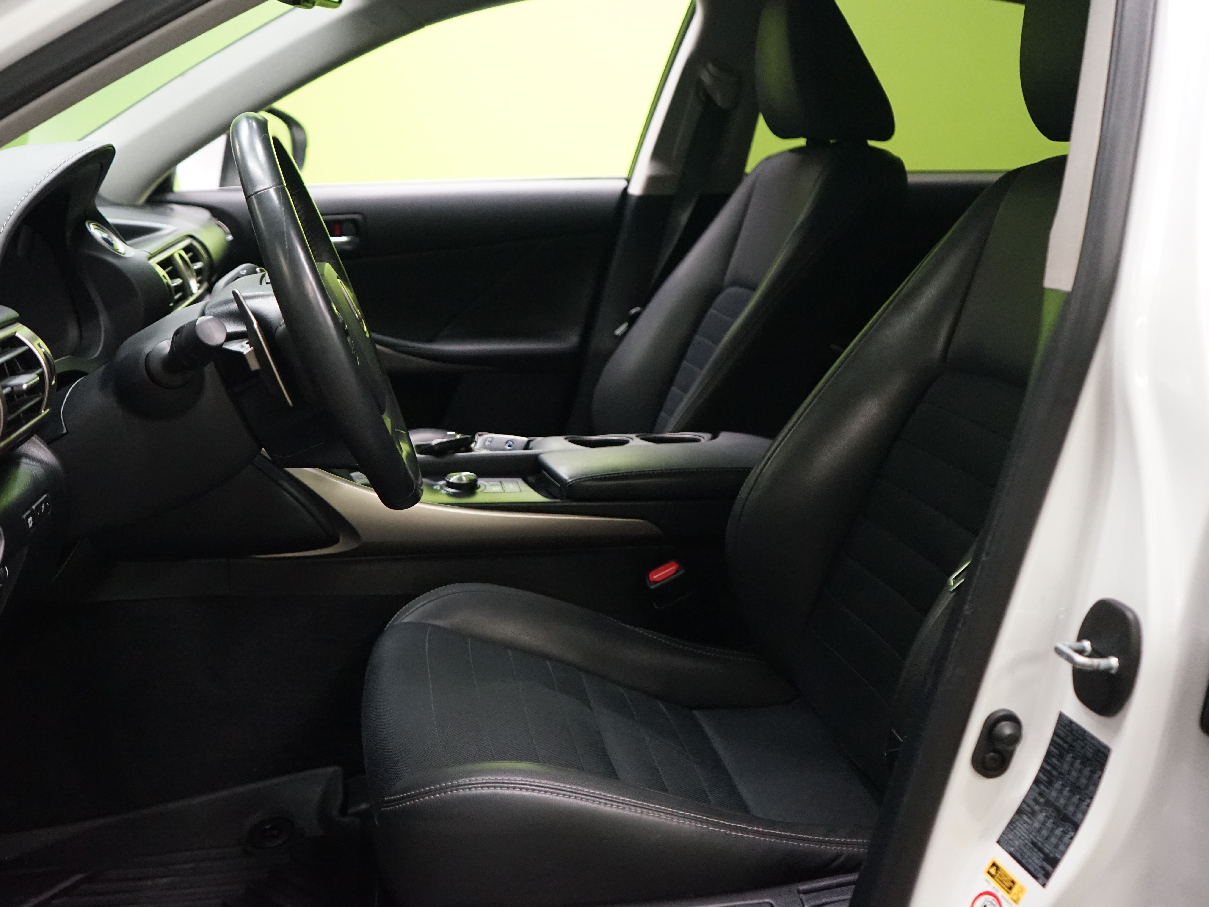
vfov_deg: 40.7
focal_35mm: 35
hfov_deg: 52.5
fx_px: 1222
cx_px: 526
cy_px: 452
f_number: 4
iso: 5000
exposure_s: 1/160
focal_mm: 32
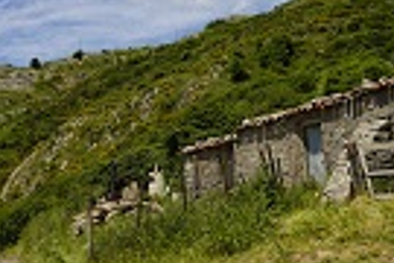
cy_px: 41
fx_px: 777
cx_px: 198
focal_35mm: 71
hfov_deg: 28.5
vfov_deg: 18.9
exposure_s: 1/125
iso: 100
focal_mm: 24
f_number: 9
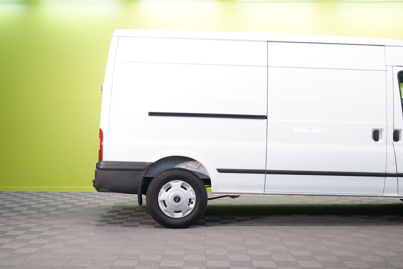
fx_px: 470
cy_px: 134
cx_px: 202
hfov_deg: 46.4
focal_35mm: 42
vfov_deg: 31.9
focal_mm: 42
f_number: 4.5
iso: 500
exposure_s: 1/30
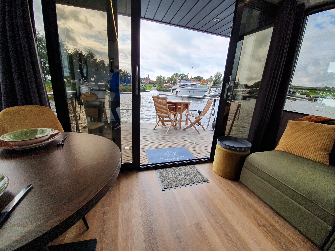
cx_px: 168
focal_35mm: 13
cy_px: 126
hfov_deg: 106.2
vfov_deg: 89.9
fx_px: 126
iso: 50
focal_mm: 1.8
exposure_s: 1/398
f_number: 2.2
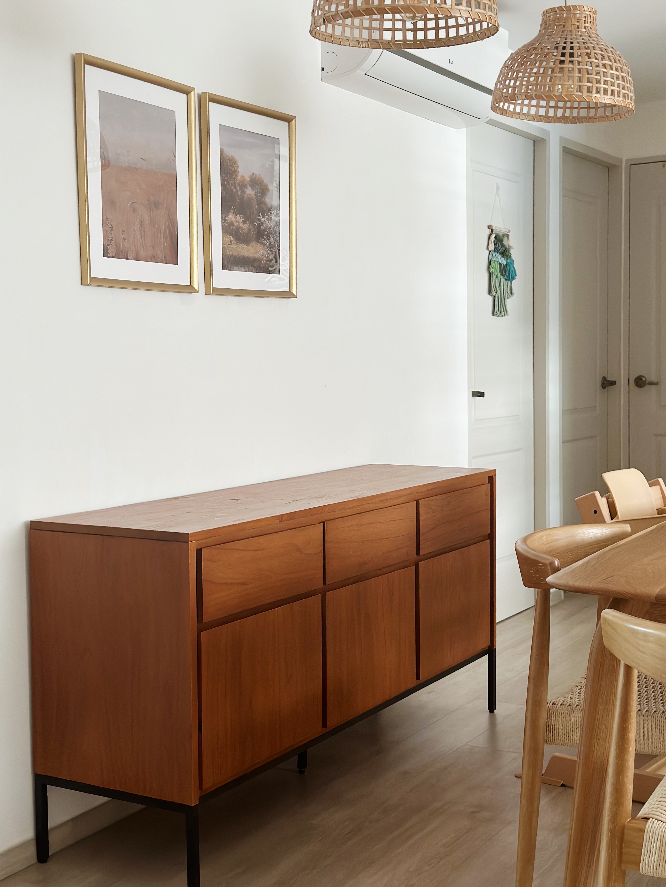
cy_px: 444
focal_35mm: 48
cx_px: 333
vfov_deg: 39.7
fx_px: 1231
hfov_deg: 30.3
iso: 160
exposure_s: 1/60
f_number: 1.78
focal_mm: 6.86
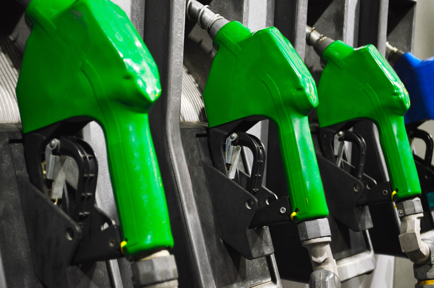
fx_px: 759
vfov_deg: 21.5
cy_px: 144
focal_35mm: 63
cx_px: 217
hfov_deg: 31.9
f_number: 5.3
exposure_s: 1/15
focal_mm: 42
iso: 400
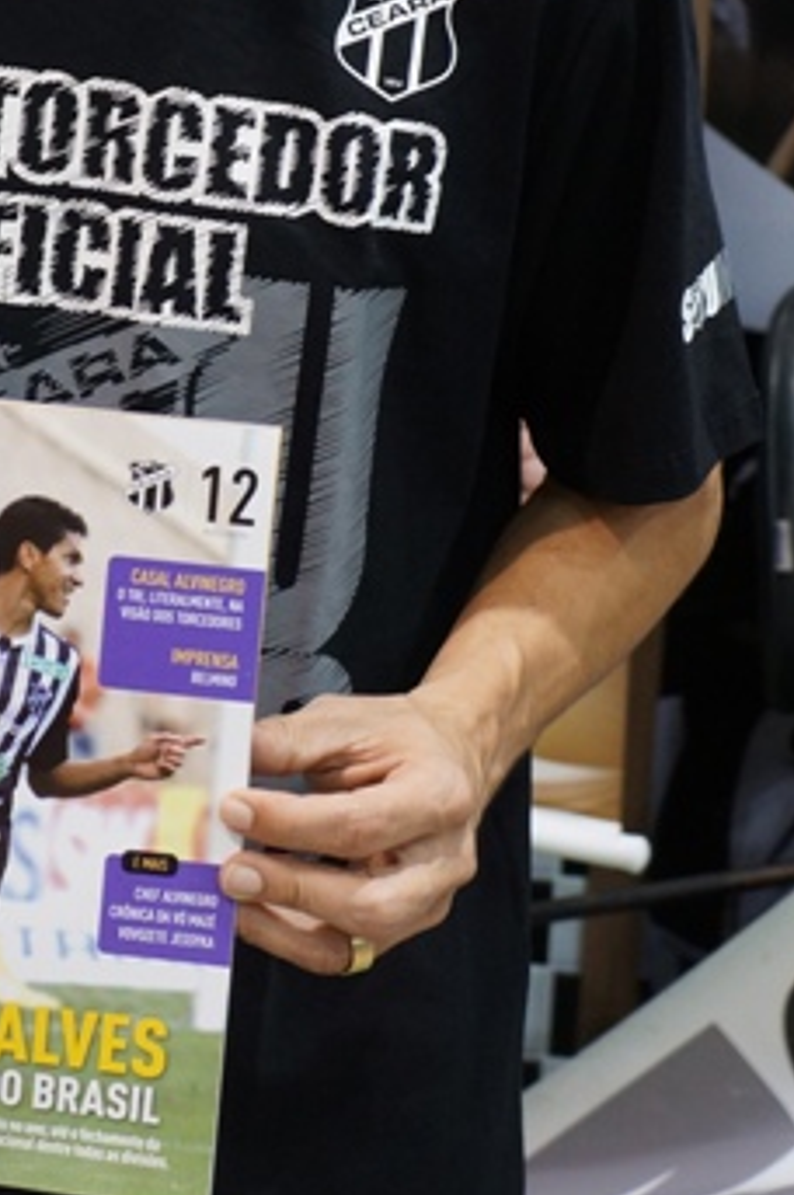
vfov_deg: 22.0
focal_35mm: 91
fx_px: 3016
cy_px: 171
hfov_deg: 14.9
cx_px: 167
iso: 800
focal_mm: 26
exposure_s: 1/60
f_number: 4
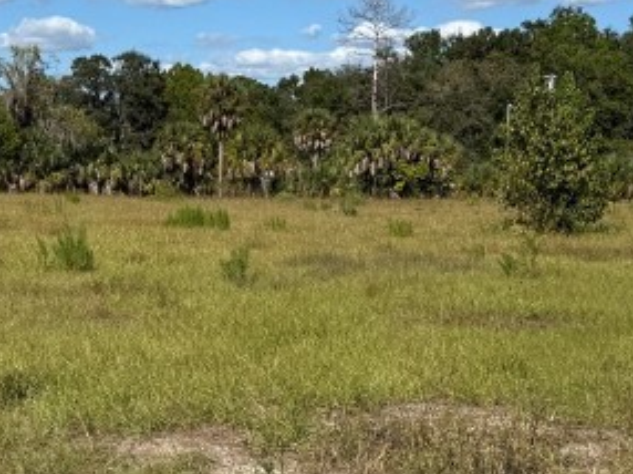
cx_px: 131
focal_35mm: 86
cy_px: 239
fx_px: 1571
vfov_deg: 17.1
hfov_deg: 22.5
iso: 80
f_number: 1.78
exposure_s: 1/6711
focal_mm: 6.76
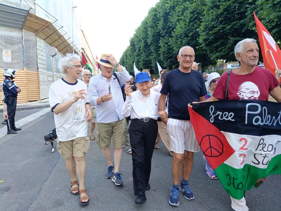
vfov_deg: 53.1
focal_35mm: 26
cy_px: 106
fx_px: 211
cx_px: 140
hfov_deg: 67.3
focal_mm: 4.84
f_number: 1.88
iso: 250
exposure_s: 1/100
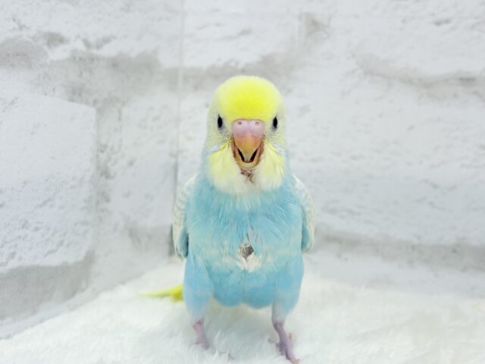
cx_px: 242
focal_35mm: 52
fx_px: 729
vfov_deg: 28.0
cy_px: 182
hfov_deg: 36.8
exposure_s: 1/50
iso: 32
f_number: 1.6
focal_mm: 5.96
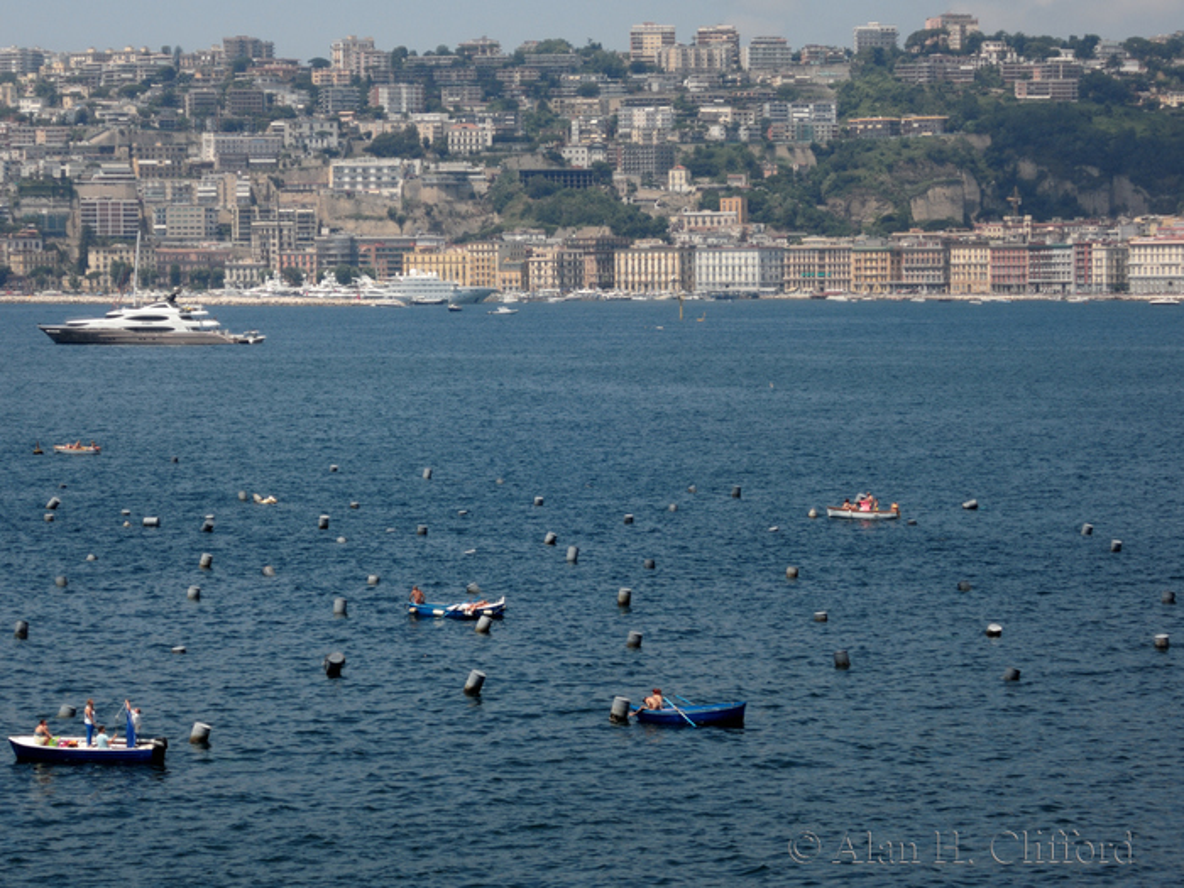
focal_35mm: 120
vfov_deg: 12.3
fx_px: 4104
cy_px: 444
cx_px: 592
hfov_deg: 16.4
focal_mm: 25.5
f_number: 5.6
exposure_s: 1/320
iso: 100
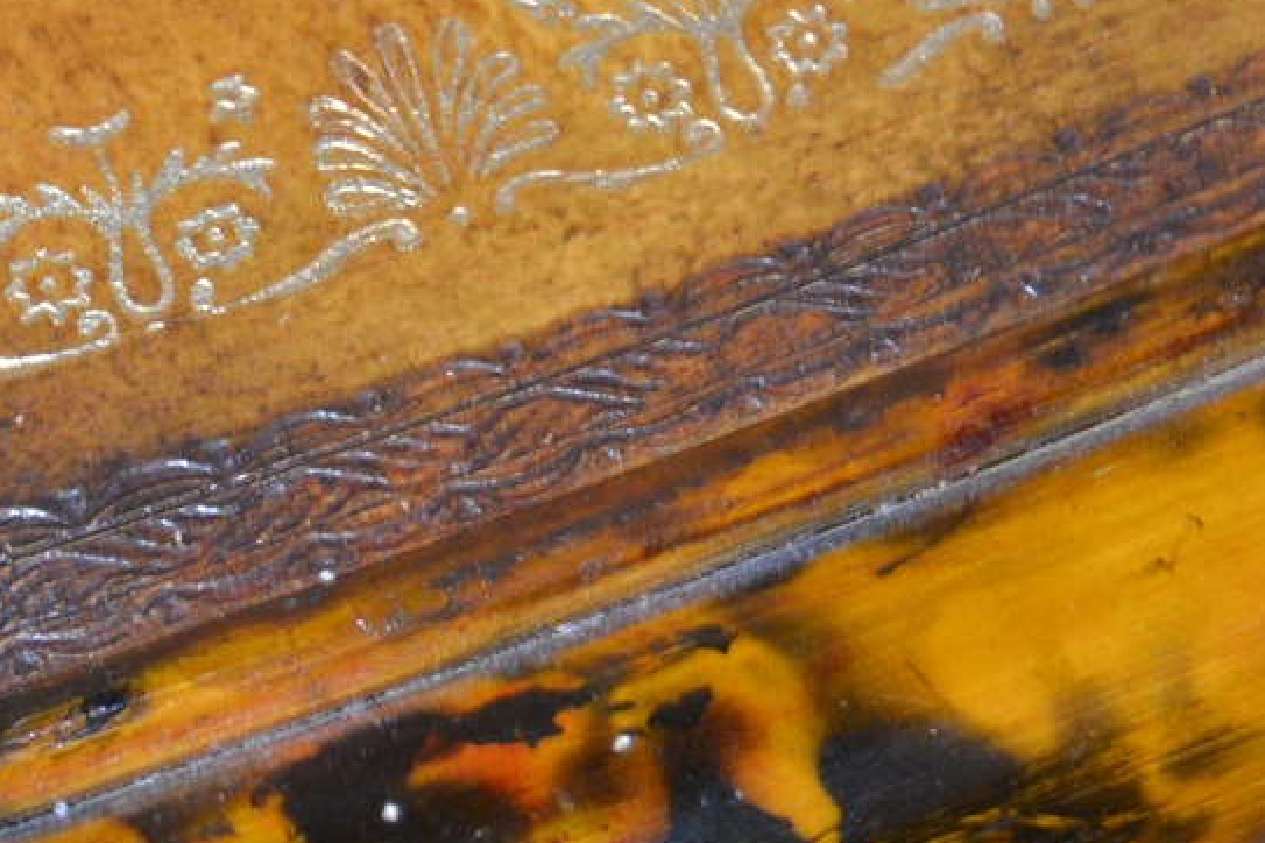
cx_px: 54
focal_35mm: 207
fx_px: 7273
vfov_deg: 6.6
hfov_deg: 9.9
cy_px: 24
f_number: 4.2
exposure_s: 1/60
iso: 500
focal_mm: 30
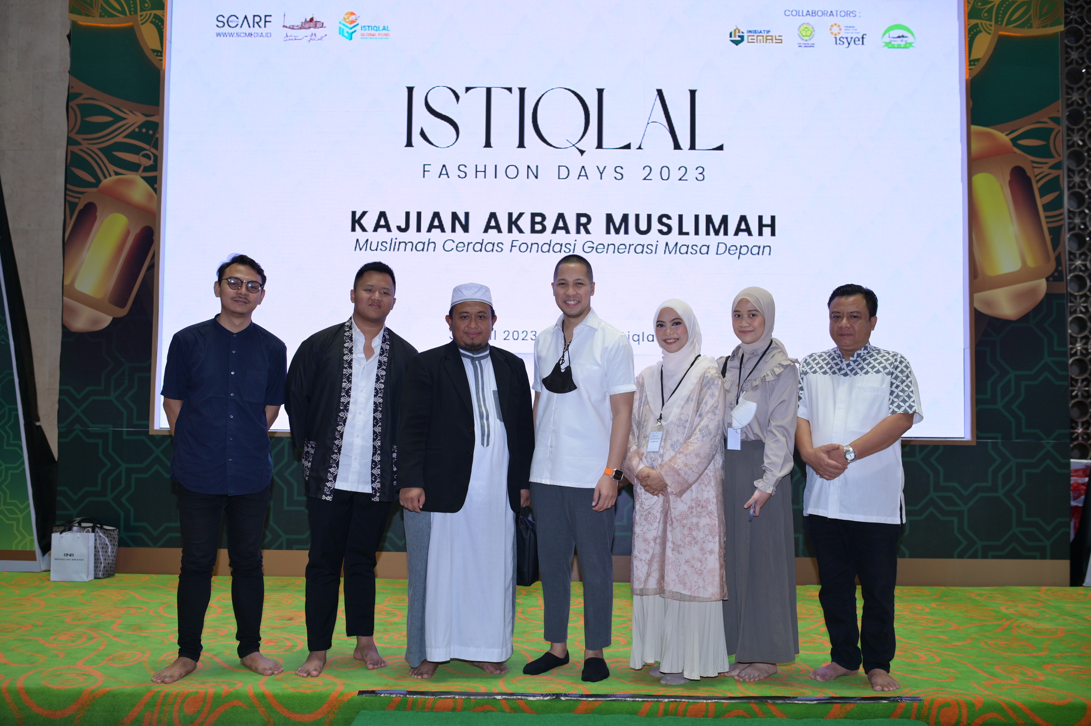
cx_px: 546
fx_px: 1060
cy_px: 363
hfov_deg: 54.5
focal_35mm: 35
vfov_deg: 37.8
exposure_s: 1/160
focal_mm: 35
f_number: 3.2
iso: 640
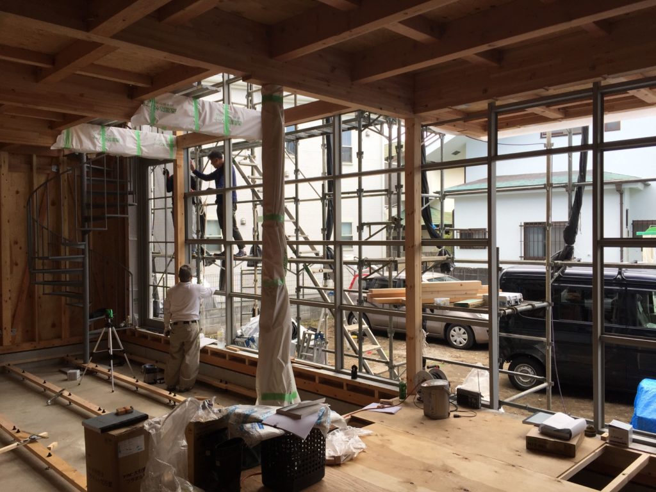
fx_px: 550
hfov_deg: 61.7
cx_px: 328
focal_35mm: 29
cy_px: 246
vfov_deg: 48.2
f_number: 2.2
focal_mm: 4.15
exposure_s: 1/192
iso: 32
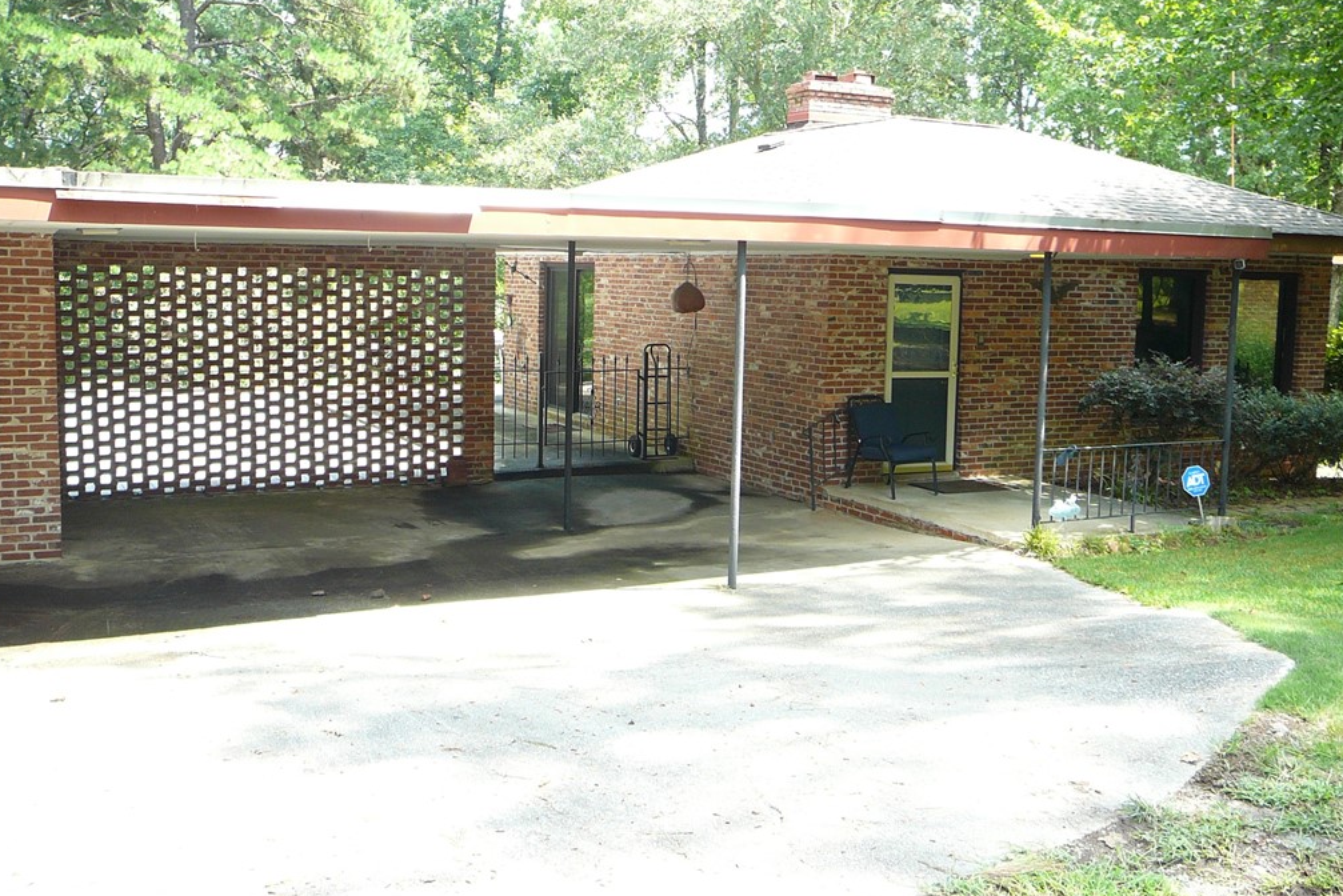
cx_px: 668
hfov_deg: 51.9
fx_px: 1381
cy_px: 444
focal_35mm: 37
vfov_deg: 36.0
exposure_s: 1/60
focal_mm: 5.2
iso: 80
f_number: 2.8
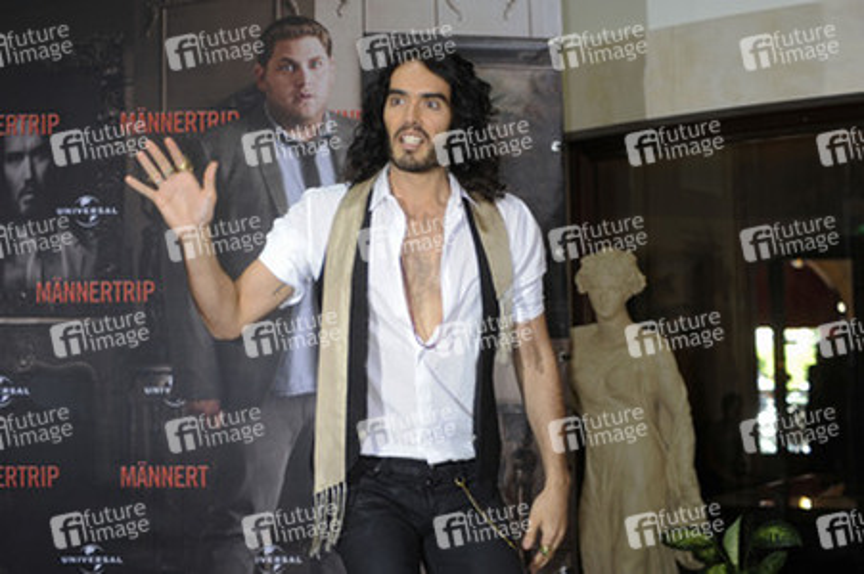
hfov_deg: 28.9
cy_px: 287
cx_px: 432
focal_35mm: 70
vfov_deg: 19.4
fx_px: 1679
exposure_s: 1/160
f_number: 4
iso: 1000
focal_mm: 70
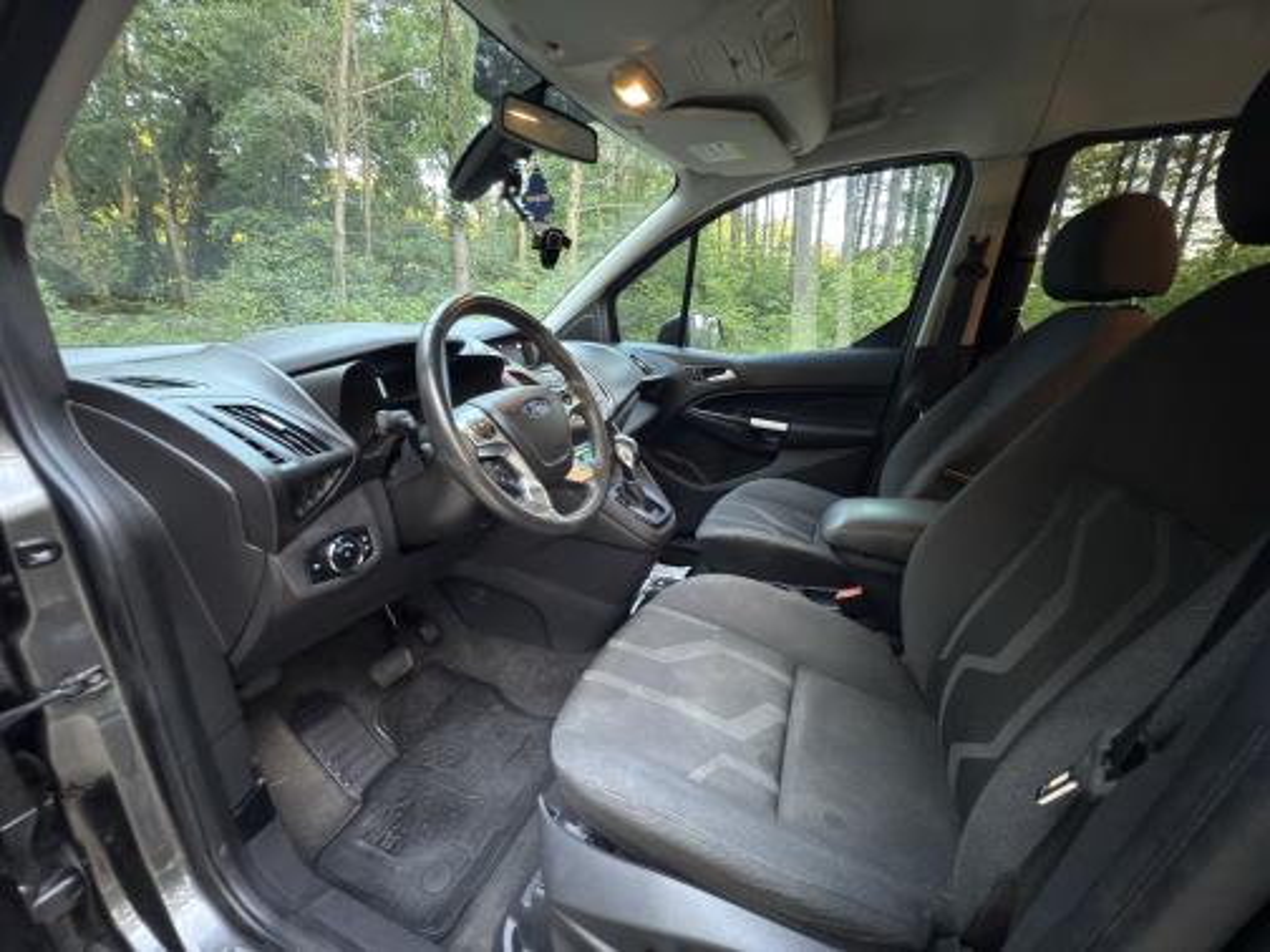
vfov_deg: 85.7
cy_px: 476
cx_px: 635
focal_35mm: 14
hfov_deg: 102.1
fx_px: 514
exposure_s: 1/17
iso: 400
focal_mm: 2.22
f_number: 2.2
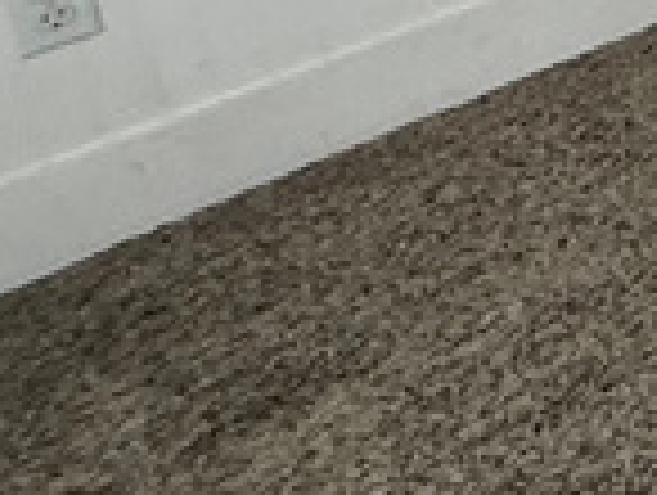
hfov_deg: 9.7
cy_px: -698
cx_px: 2268
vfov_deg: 12.1
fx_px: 1863
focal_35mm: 98
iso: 100
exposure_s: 1/99
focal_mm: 2.22
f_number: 2.2
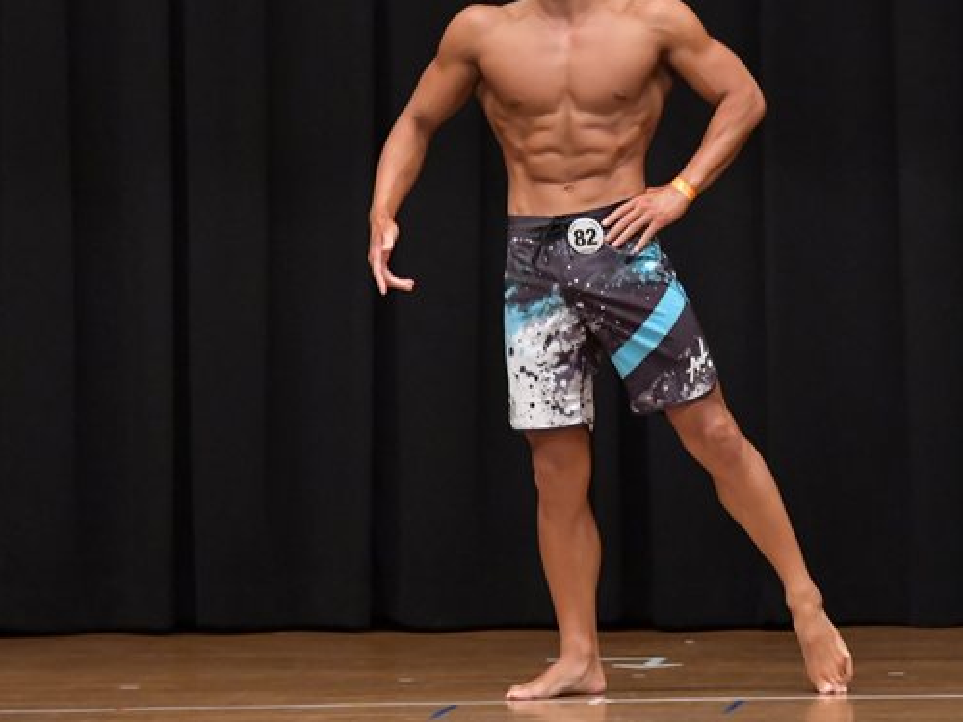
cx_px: 586
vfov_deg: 4.4
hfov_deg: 5.9
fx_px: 9320
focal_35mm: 335
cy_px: 277
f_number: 5.6
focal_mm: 150
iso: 6400
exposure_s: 1/400
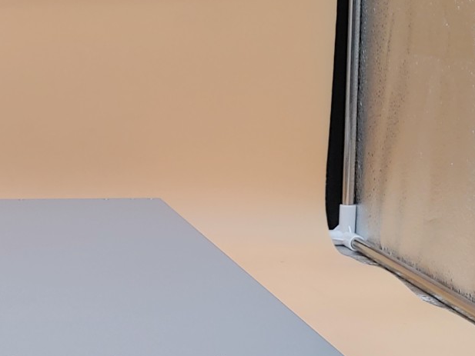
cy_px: 215
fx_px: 1153
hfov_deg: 21.8
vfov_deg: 17.6
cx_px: -75
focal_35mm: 84
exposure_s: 1/81
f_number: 1.8
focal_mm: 4.36
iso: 50
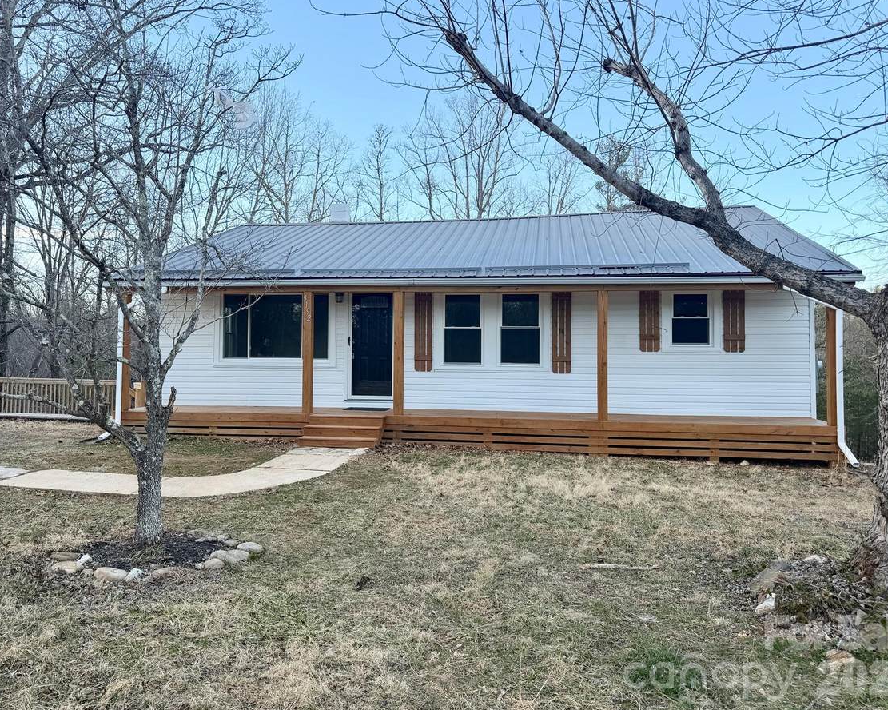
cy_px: 329
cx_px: 412
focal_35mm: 27
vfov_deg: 53.1
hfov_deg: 64.0
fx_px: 709
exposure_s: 1/888
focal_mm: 6.76
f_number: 1.78
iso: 80
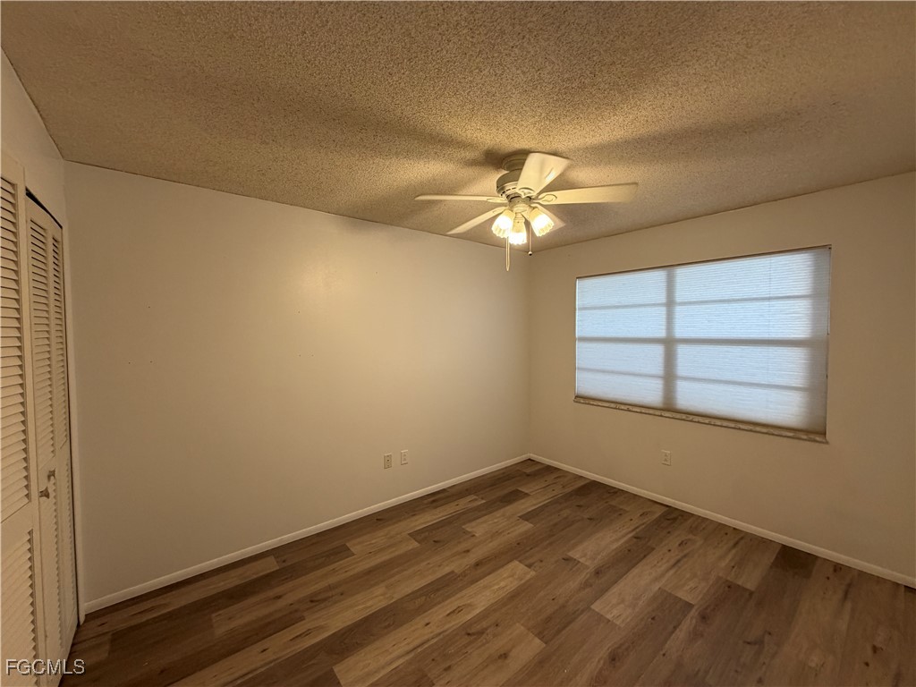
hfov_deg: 102.1
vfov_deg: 85.7
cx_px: 458
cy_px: 344
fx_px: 370
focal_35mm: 14
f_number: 2.2
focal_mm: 2.22
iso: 200
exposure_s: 1/120
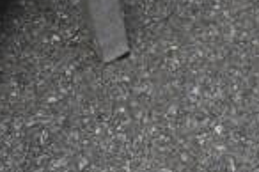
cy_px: -177
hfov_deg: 17.3
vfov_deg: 11.0
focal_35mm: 113
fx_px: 812
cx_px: 310
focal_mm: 18
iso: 100
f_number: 6.3
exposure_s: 1/160
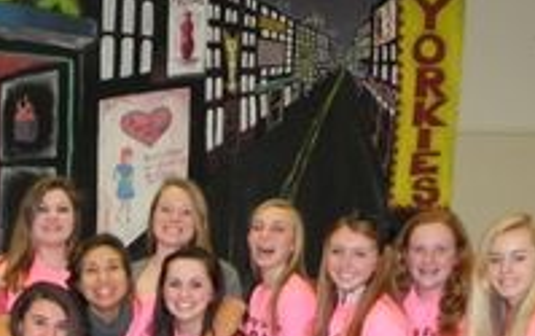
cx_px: 35
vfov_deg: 15.7
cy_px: 446
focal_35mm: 79
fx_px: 1153
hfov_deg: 25.2
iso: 200
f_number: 2.8
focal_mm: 5.9
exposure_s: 1/30
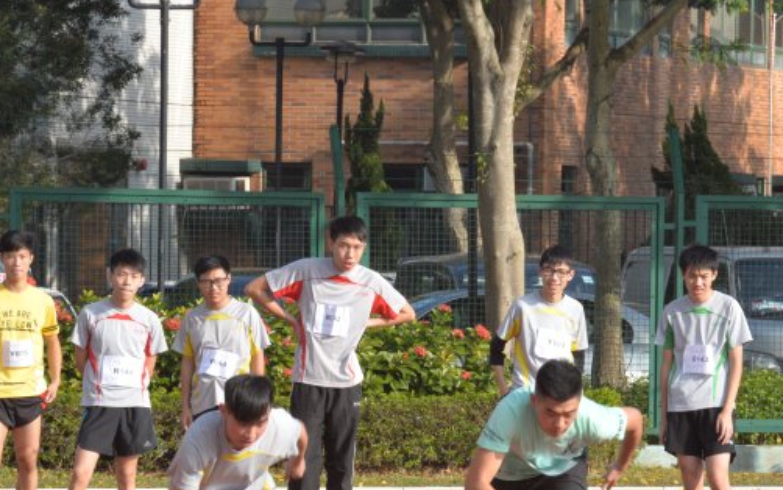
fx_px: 7321
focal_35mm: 343
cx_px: 529
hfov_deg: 6.1
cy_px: 529
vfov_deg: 3.8
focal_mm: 165
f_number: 18
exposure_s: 1/200
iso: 800
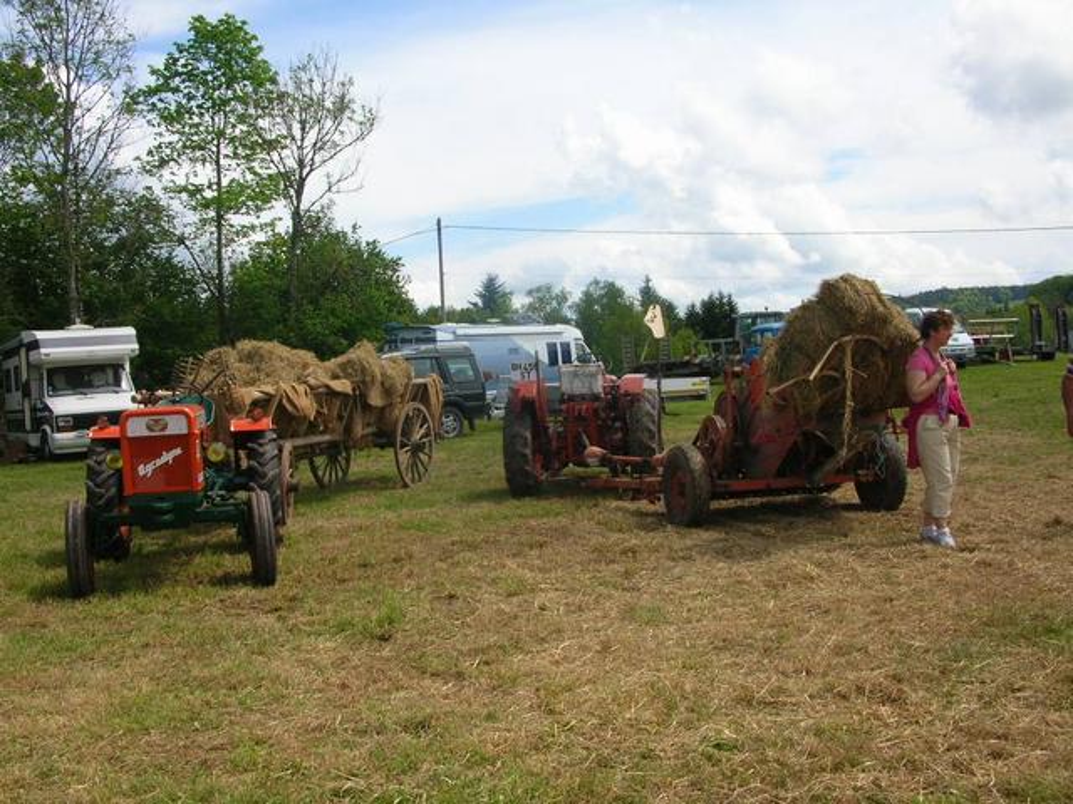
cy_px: 402
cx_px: 536
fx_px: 1085
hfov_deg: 52.6
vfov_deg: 40.7
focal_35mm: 35
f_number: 5.6
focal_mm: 5.8
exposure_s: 1/280
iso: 50
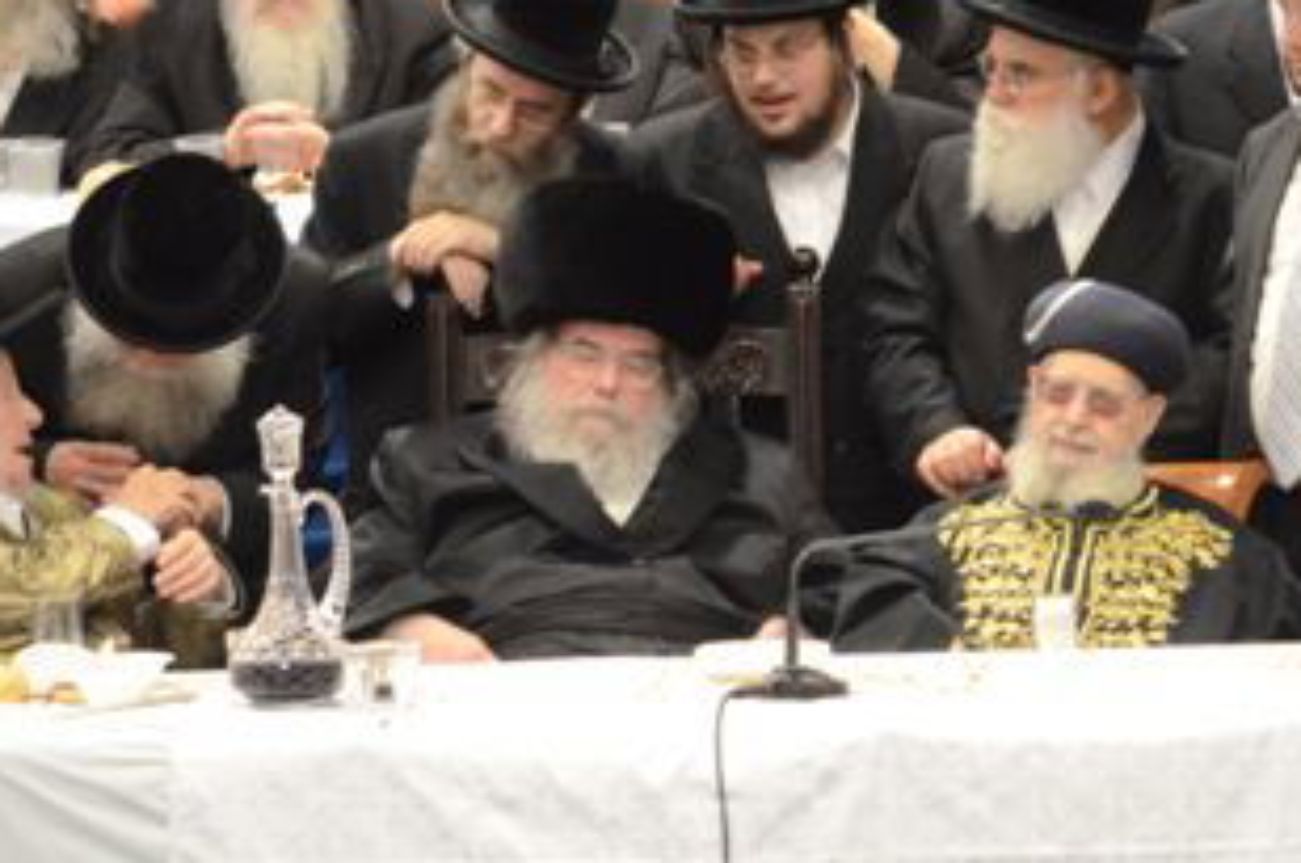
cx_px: 964
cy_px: 316
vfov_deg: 2.0
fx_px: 24680
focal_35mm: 684
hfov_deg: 3.0
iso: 3200
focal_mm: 220
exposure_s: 1/80
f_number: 5.3
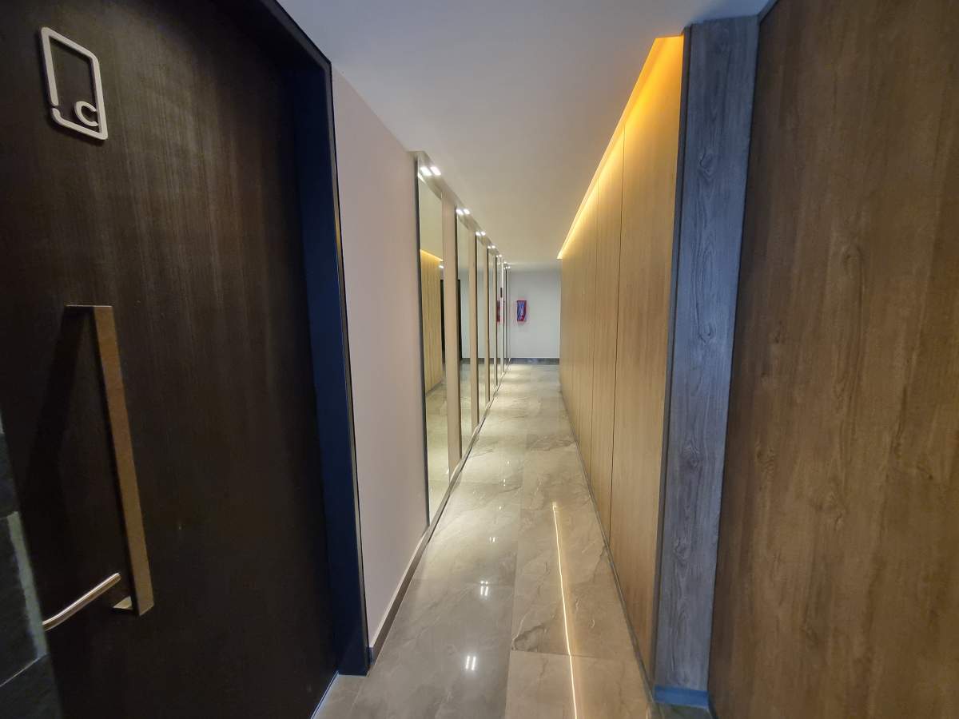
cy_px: 360
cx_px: 480
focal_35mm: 13
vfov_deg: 89.9
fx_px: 360
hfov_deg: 106.2
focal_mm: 1.74
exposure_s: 1/50
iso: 320
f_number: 2.2
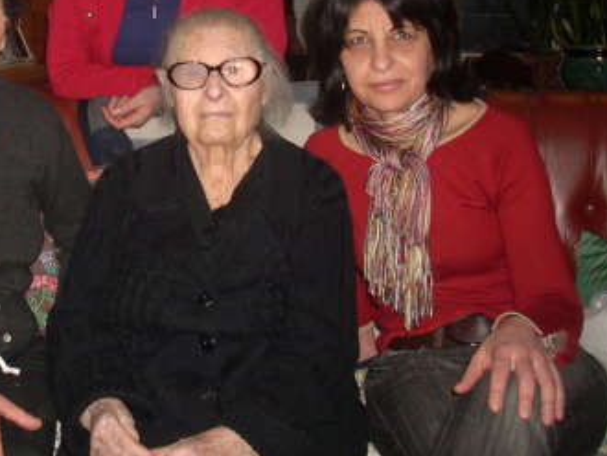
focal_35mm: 56
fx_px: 983
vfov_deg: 25.8
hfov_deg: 33.9
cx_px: 180
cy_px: 113
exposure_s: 1/60
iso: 100
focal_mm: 6.2
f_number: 2.8
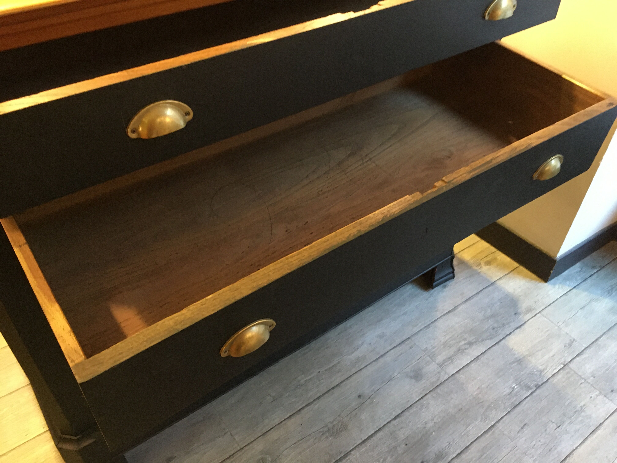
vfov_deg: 48.2
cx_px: 308
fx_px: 517
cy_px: 232
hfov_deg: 61.7
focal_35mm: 29
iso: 200
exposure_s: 1/17
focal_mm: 4.15
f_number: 2.2
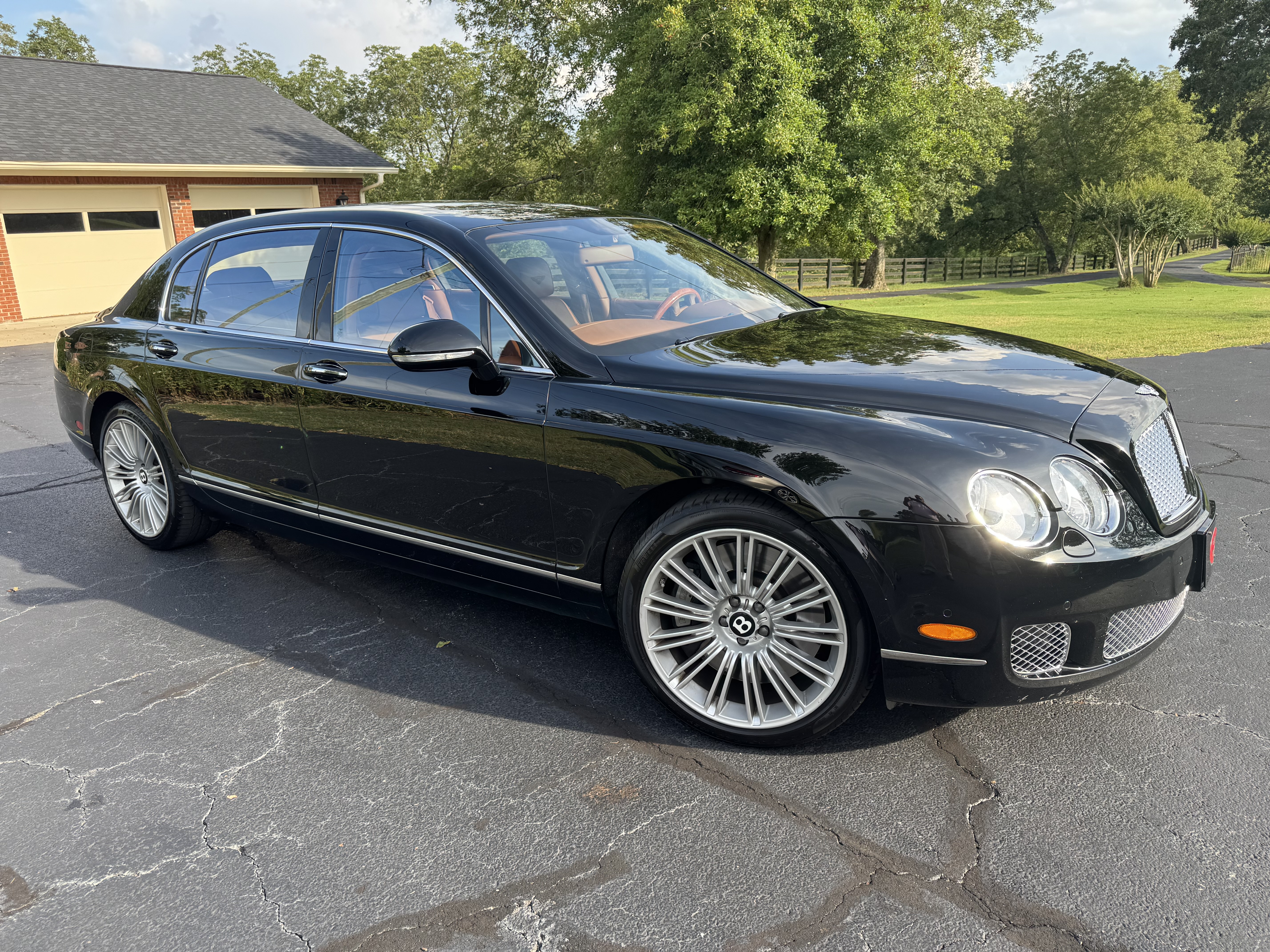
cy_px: 476
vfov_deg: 56.8
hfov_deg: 71.6
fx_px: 881
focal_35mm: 24
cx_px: 635
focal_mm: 6.76
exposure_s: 1/756
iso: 80
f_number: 1.78
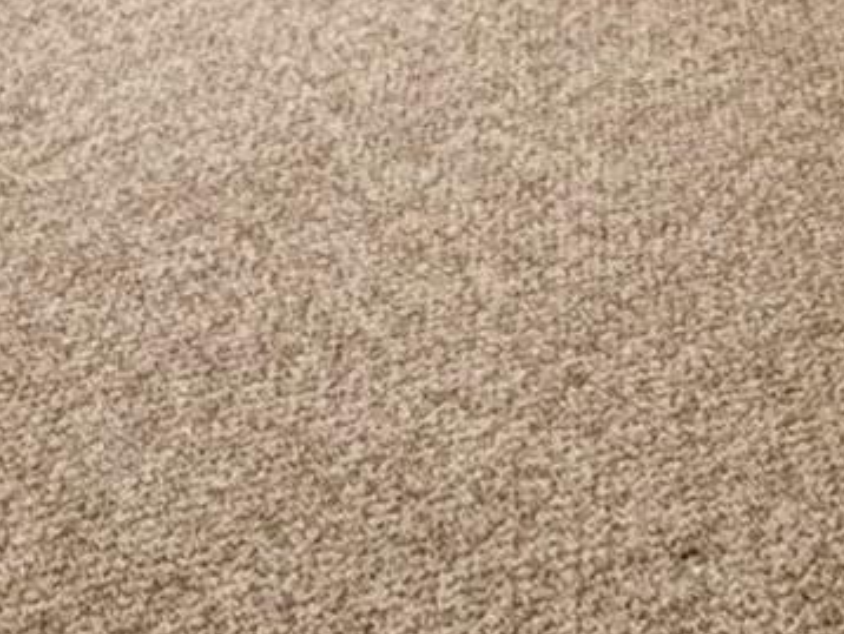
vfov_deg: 13.8
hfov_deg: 23.8
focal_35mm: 80
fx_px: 1952
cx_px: 104
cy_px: -837
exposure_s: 1/60
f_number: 2.2
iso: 320
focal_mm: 2.22
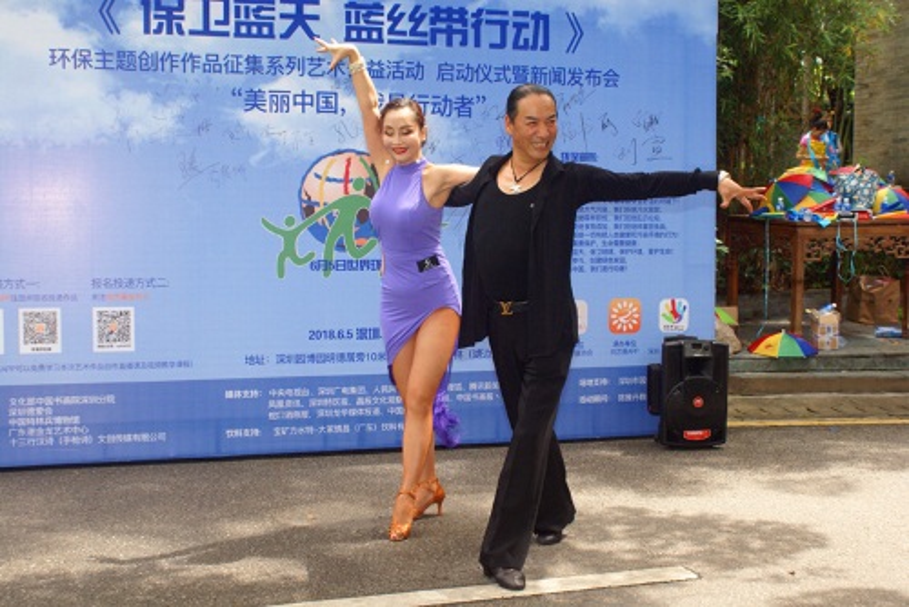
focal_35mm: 52
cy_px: 304
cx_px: 454
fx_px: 1326
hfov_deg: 37.8
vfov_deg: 25.8
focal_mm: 35
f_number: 7.1
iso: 400
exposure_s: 1/125
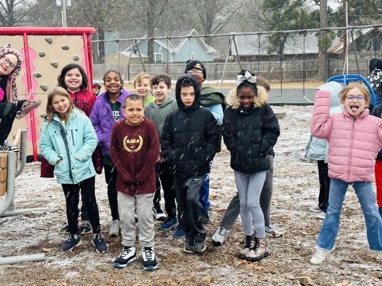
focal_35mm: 60
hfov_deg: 32.2
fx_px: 662
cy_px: 143
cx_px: 175
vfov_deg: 24.4
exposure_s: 1/60
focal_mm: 6.86
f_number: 1.78
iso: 100
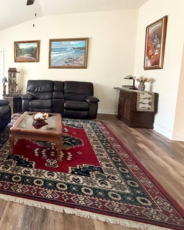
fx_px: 170
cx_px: 14
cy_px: 93
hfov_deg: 49.6
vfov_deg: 67.5
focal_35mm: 25
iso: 500
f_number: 2.2
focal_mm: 2.22
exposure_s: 1/60
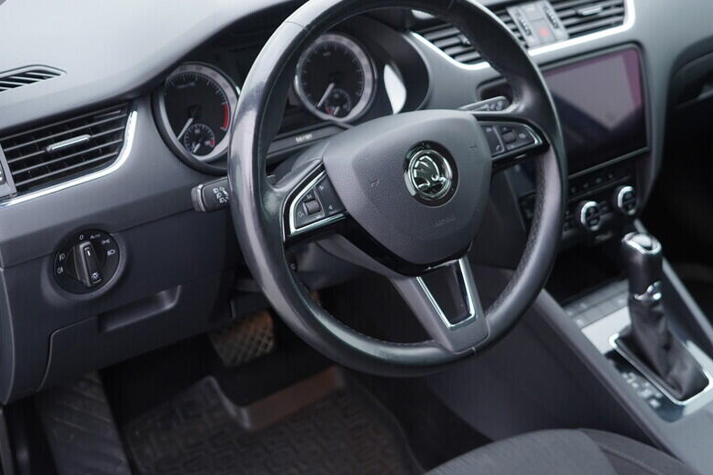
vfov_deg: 28.6
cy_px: 180
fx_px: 931
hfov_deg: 41.9
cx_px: 395
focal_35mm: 47
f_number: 2.8
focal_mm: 24
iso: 250
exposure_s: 1/40
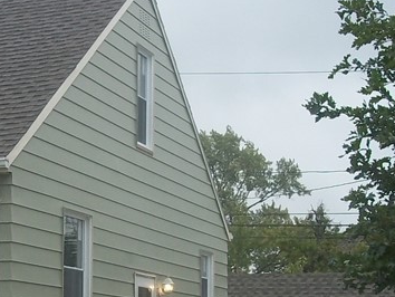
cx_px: -22
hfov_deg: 18.3
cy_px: 229
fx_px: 1188
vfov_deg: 14.2
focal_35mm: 104
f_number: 3.1
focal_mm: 6.5
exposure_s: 1/125
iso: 80
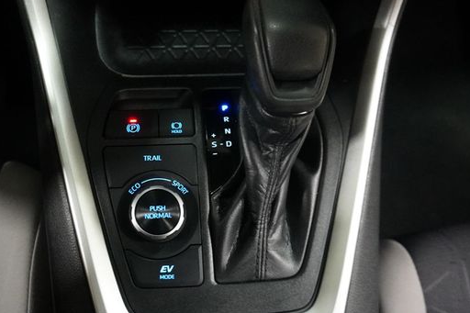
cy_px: 151
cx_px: 187
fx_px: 392
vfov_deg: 43.6
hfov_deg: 61.4
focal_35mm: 30
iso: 6400
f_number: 3.5
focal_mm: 16
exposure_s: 1/60
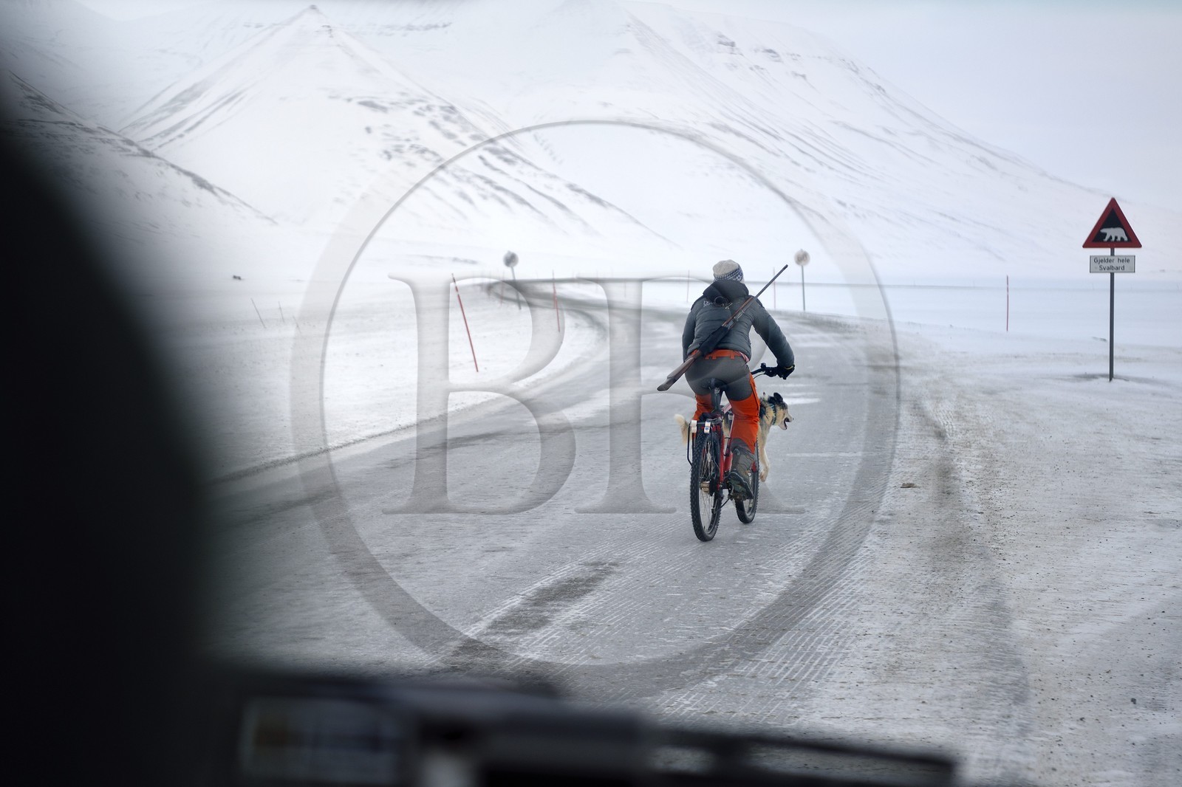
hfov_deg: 31.0
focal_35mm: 65
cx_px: 591
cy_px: 394
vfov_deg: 20.9
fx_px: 2134
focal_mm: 65
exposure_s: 1/320
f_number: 3.2
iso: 400
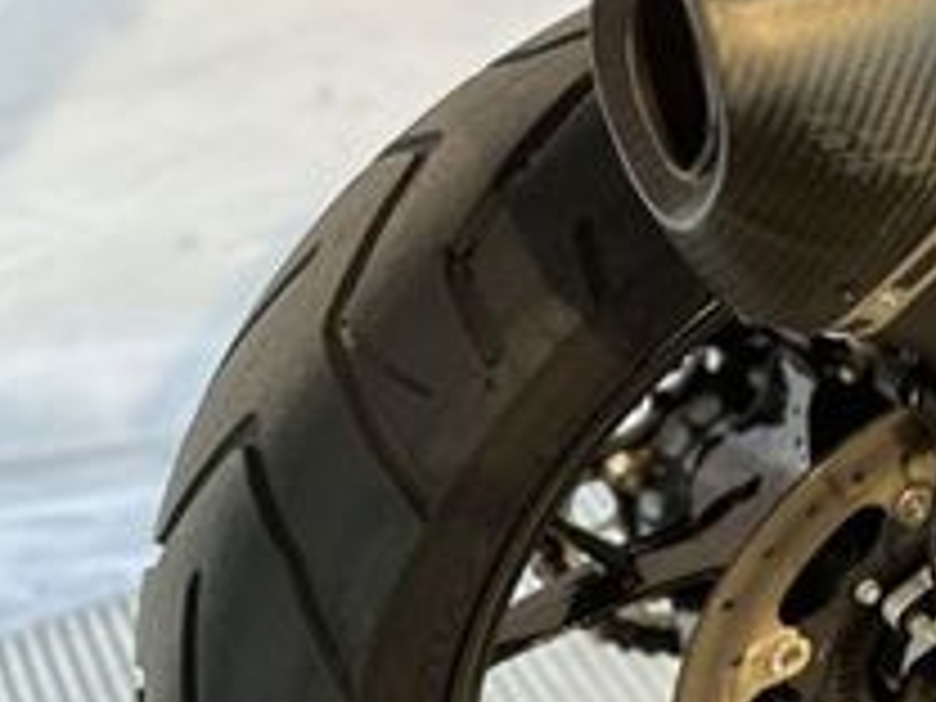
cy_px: 162
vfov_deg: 19.7
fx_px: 2001
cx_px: 1206
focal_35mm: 74
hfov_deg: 23.4
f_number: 1.78
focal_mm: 6.86
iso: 320
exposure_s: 1/50
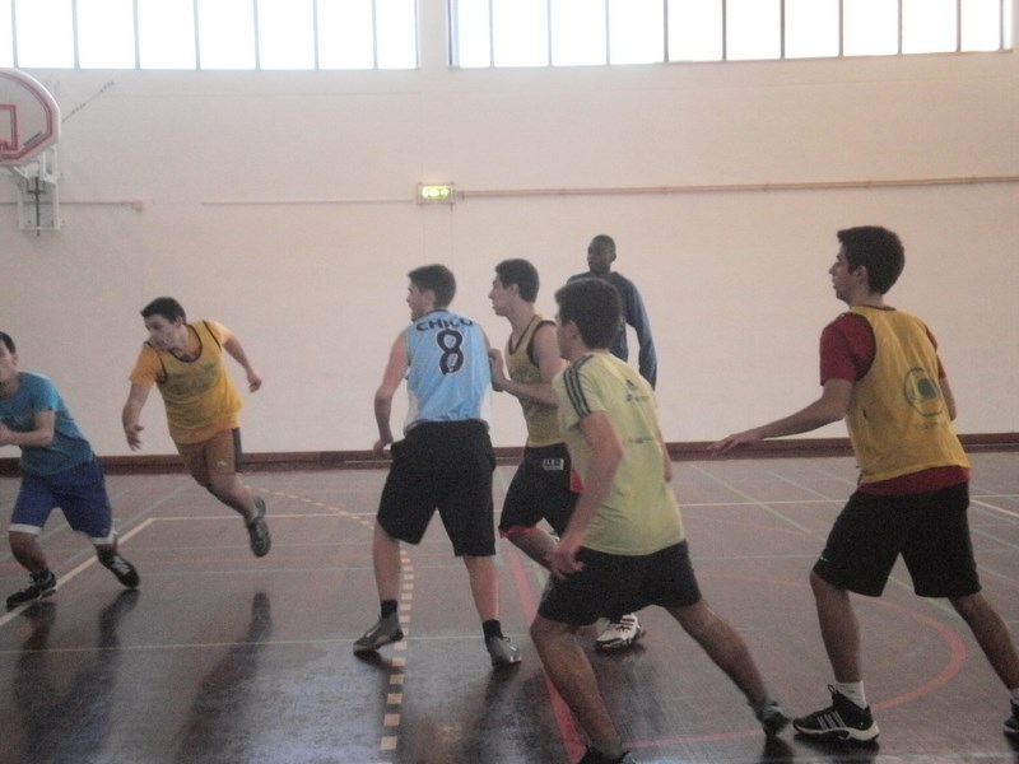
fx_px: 1501
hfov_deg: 37.5
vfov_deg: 28.6
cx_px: 510
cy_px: 382
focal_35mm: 51
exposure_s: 1/160
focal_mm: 9.05
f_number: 3.8
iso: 800
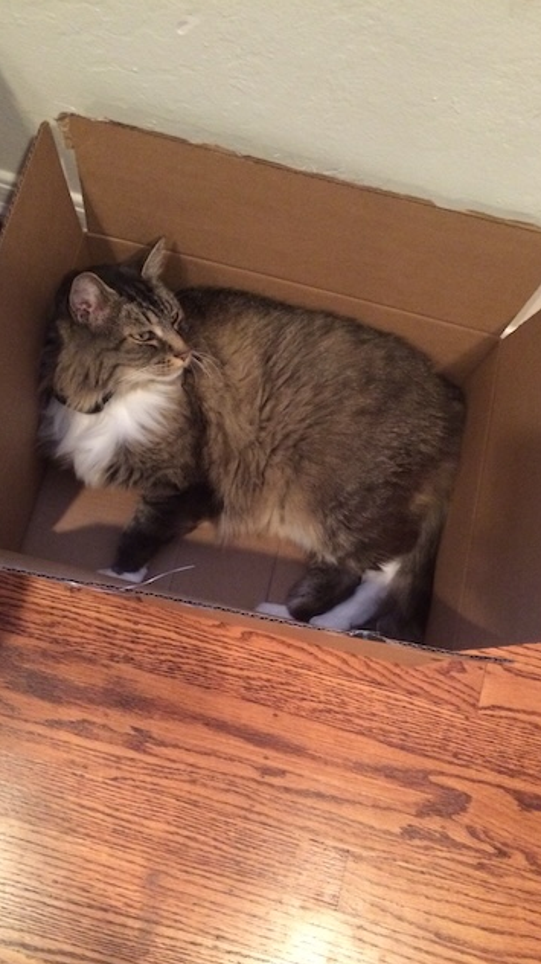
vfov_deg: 61.0
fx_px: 817
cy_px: 485
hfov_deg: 36.6
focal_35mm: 32
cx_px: 265
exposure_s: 1/15
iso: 400
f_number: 2.2
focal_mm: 4.15
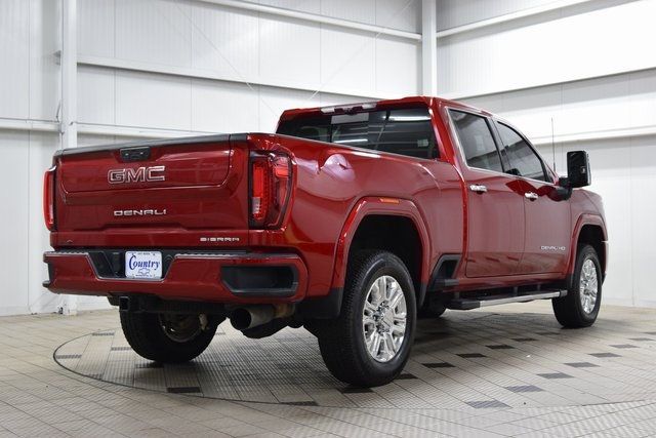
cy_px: 219
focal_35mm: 48
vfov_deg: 28.1
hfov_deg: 41.1
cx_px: 328
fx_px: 875
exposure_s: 1/60
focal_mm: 32
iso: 1600
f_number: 5
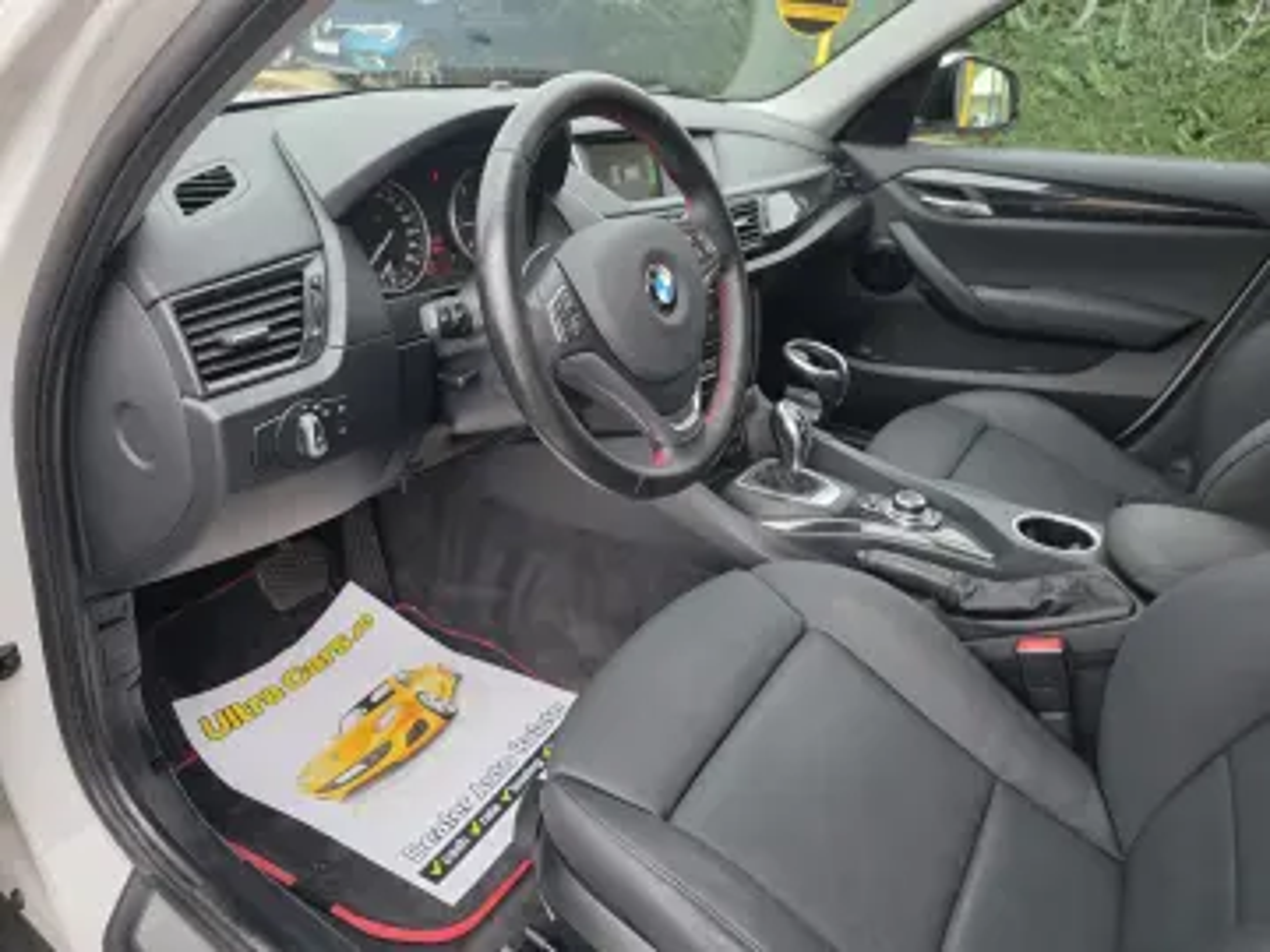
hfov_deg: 73.9
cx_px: 635
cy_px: 476
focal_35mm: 23
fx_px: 844
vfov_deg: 58.9
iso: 160
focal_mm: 6.25
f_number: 1.7
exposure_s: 1/100
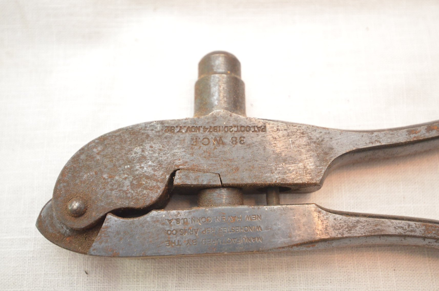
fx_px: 438
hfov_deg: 53.2
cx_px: 220
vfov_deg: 36.7
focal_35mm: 36
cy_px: 146
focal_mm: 24
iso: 3200
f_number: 4.5
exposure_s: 1/60
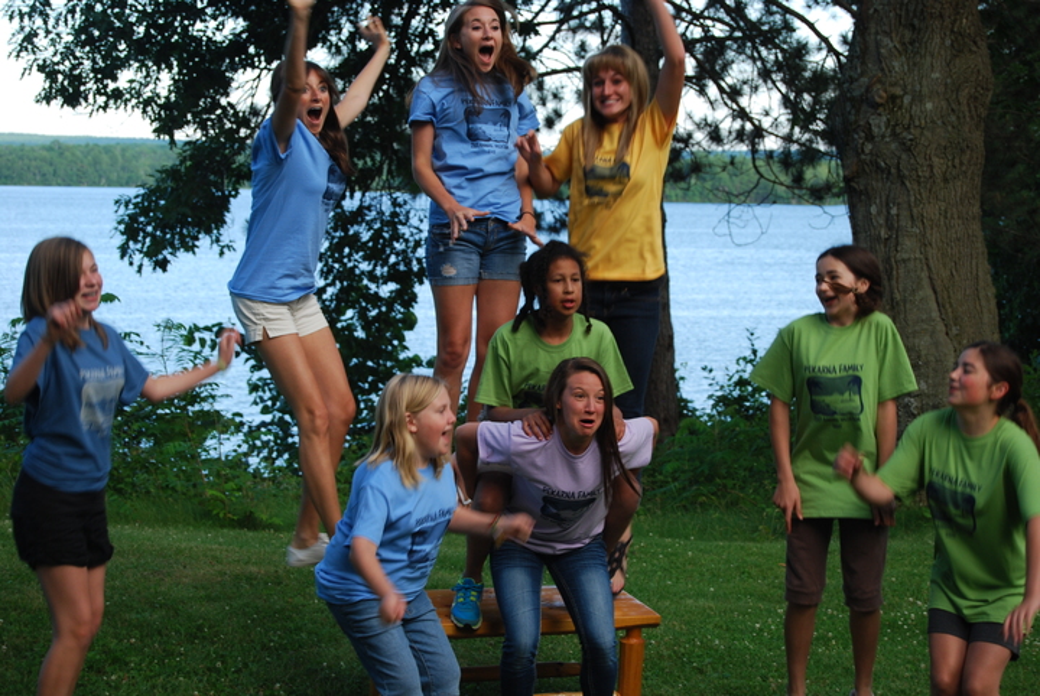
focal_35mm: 78
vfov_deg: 17.5
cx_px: 520
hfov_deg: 26.0
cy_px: 348
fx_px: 2256
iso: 180
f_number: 5.6
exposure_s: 1/125
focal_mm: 52
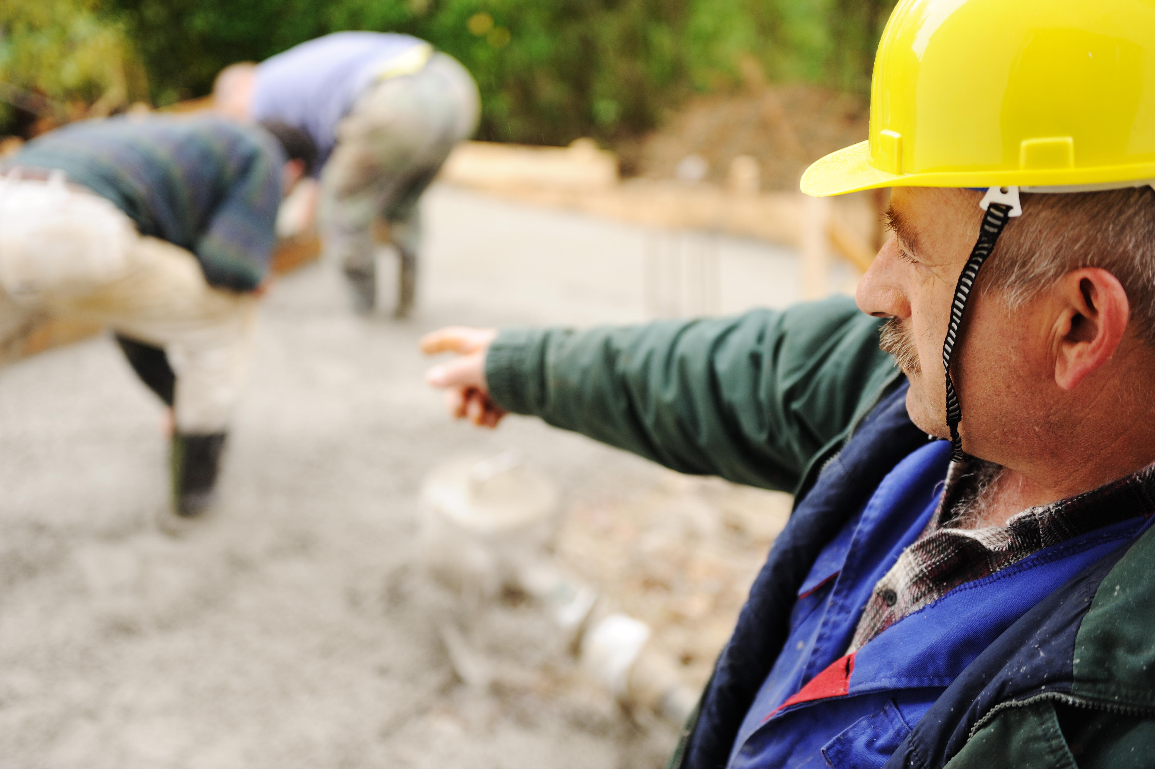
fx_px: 1539
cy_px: 384
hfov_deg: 41.1
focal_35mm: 48
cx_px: 578
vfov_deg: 28.0
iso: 320
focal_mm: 48
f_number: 2.8
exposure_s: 1/200
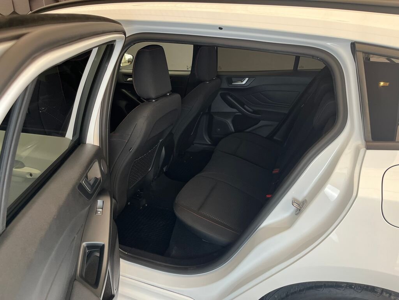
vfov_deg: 53.1
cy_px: 150
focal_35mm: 26
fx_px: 300
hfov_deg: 67.3
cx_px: 200
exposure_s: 1/112
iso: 125
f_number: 1.6
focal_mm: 5.1
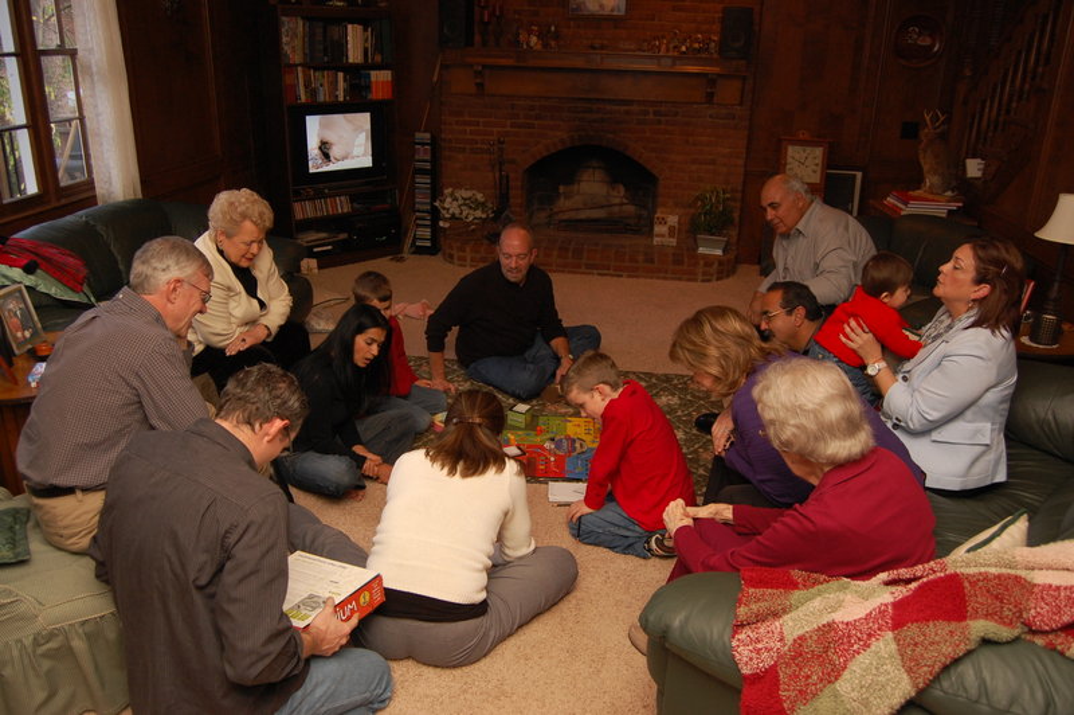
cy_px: 358
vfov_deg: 47.9
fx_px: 805
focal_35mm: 27
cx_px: 537
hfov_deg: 67.4
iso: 400
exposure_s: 1/60
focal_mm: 18
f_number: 5
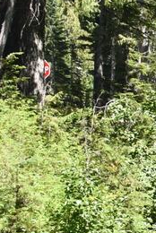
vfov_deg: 11.0
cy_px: 175
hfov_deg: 7.0
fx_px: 1212
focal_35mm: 187
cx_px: 368
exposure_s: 1/160
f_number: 6.3
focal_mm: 38
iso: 100
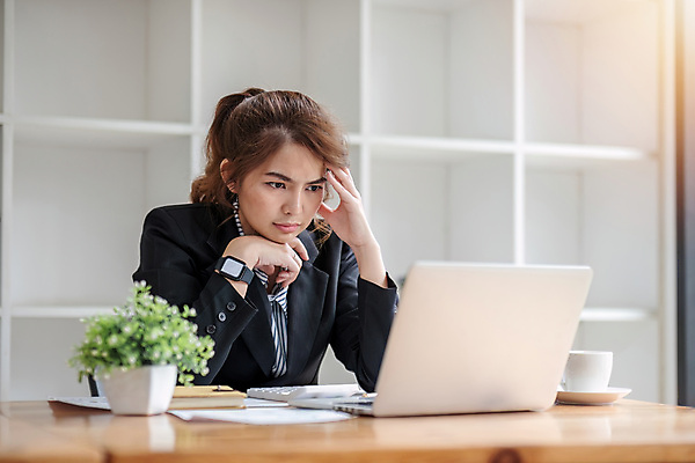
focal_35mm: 75
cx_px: 348
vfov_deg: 18.2
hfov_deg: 27.0
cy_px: 232
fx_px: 1448
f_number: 1.4
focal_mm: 50
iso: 125
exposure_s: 1/480
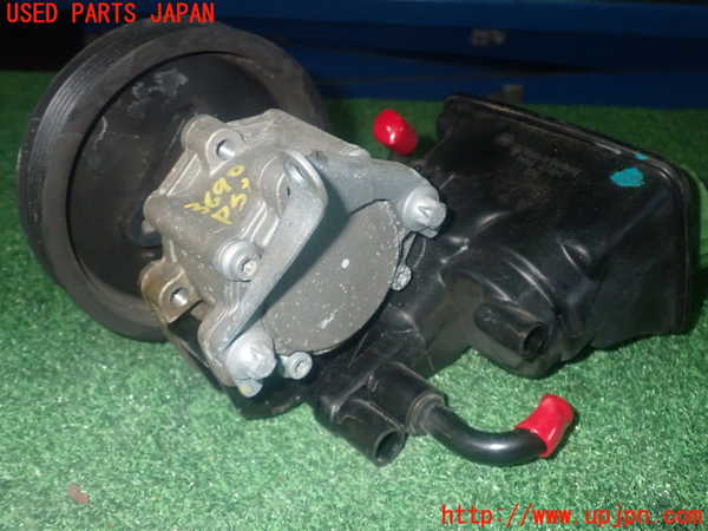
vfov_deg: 37.7
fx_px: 777
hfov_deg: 49.0
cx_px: 354
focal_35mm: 38
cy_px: 266
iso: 800
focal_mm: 6.83
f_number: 8
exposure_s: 1/40
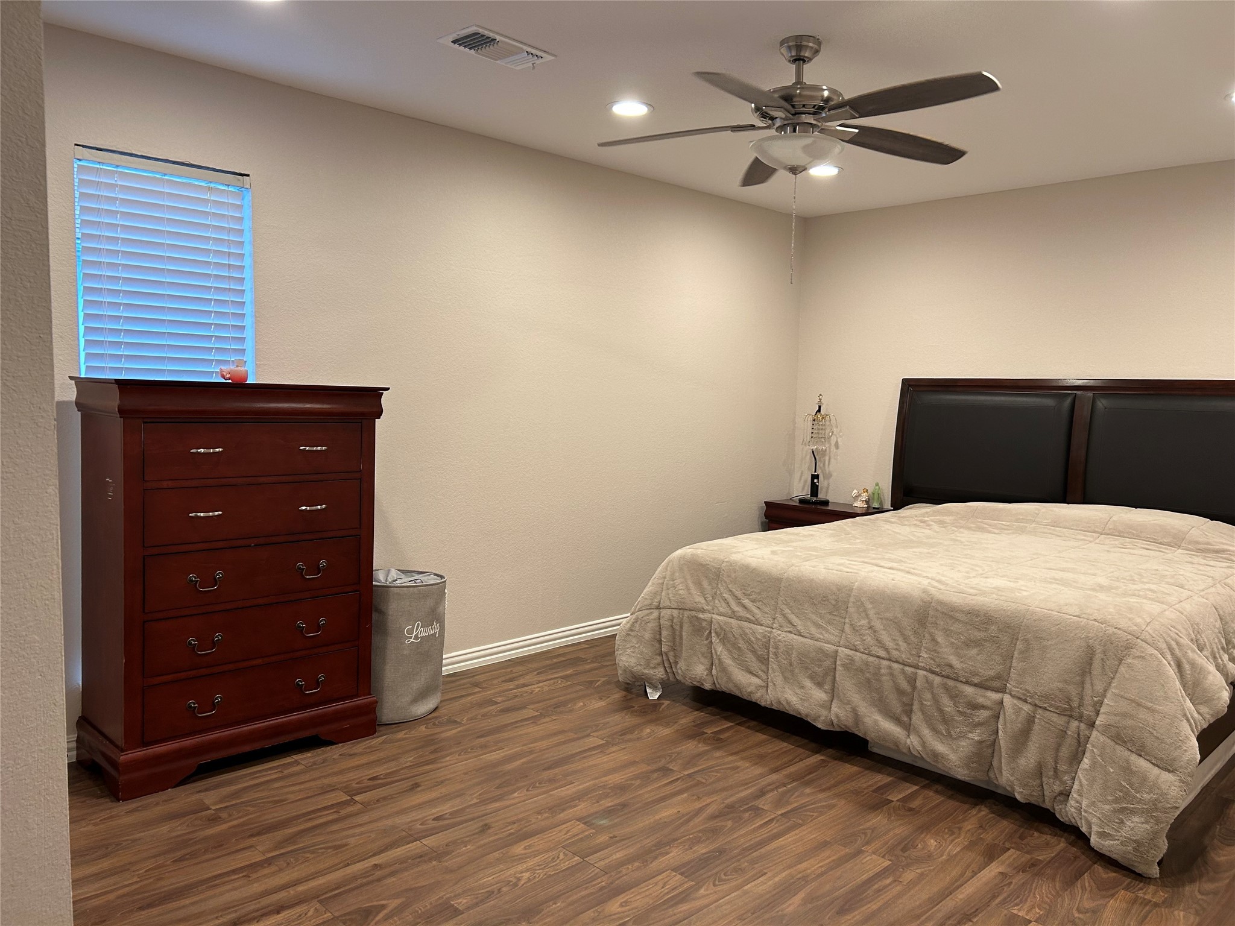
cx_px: 618
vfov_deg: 53.1
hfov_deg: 67.3
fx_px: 928
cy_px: 463
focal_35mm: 26
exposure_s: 1/60
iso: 80
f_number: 1.5
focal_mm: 5.7
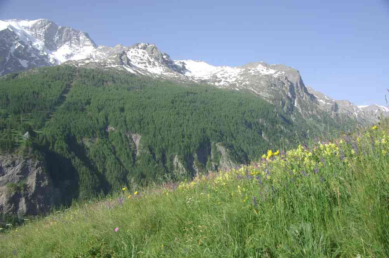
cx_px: 194
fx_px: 374
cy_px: 129
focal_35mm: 35
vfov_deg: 38.1
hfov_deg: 54.9
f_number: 6.7
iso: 100
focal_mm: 23.1
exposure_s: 1/180
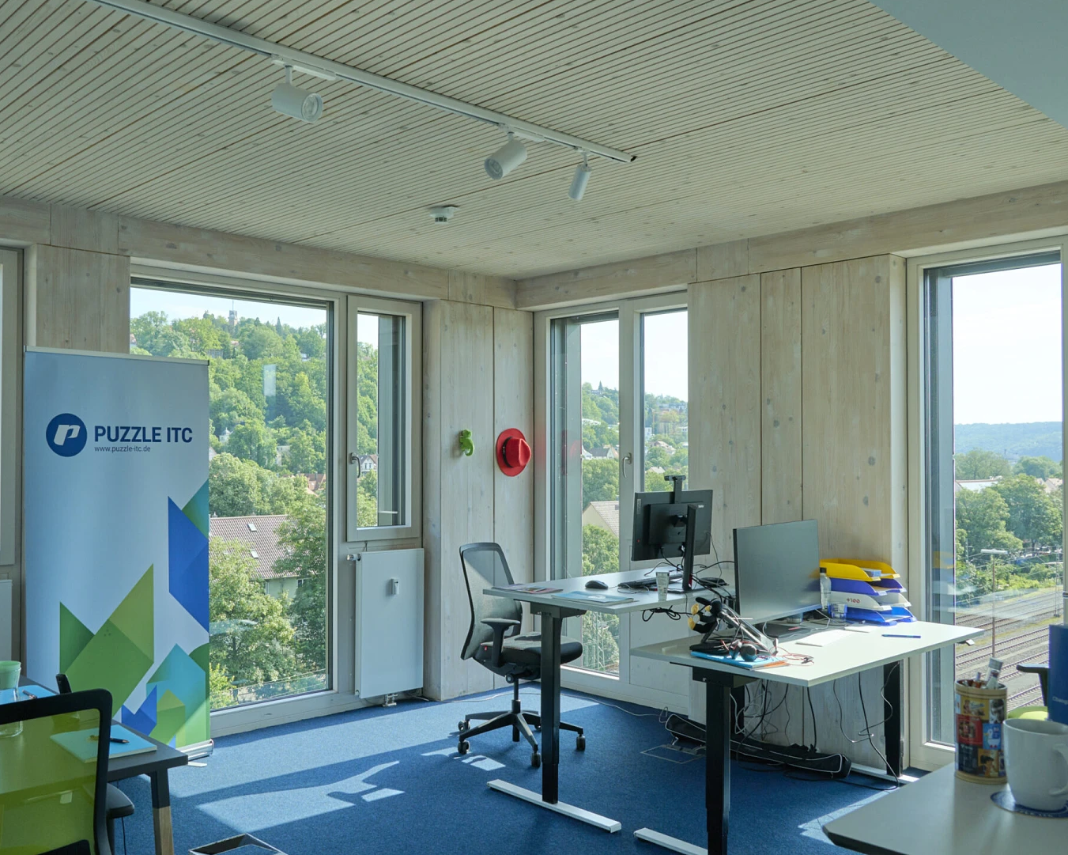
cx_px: 435
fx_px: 1012
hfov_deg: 55.3
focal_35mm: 32
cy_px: 441
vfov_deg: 45.8
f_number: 8
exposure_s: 1/125
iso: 100
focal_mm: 24
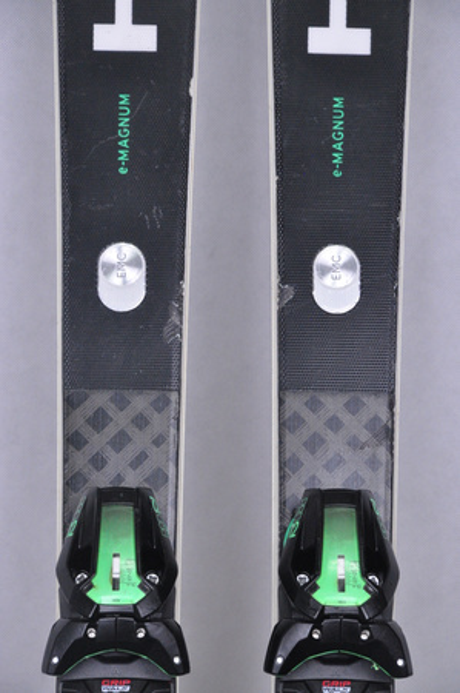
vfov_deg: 13.1
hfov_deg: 8.7
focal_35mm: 158
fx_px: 3026
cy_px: 346
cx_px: 230
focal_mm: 105
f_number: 8
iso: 3200
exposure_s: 1/125
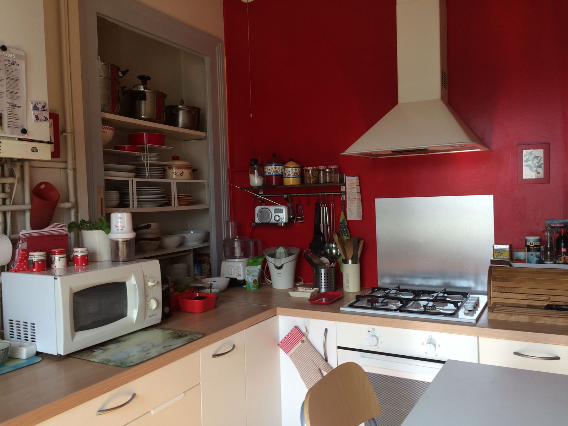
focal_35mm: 29
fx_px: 476
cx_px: 284
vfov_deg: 48.2
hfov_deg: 61.7
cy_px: 213
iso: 40
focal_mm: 4.15
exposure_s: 1/100
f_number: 2.2
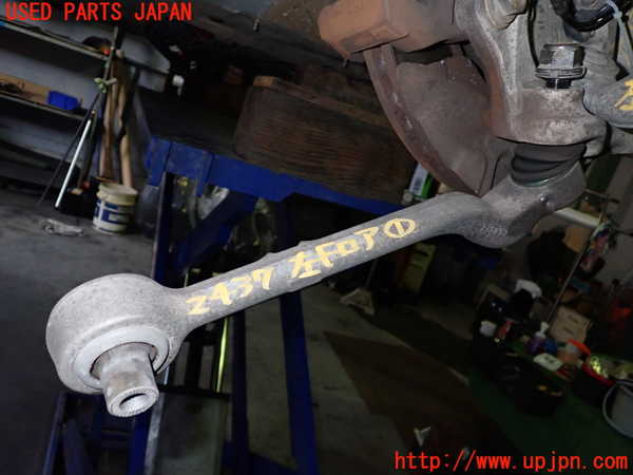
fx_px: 549
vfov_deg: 46.8
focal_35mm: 30
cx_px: 316
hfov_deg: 60.0
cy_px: 238
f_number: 6.3
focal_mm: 5.4
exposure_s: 1/30
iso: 320
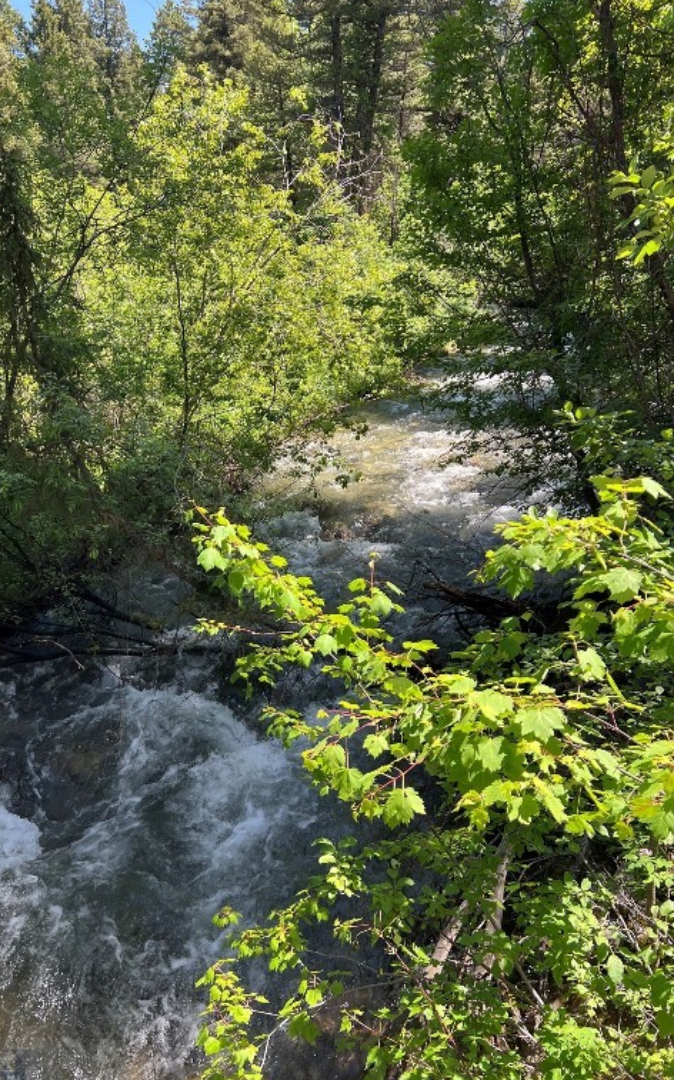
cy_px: 546
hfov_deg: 44.4
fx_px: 824
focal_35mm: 28
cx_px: 284
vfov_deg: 66.5
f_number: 1.5
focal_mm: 5.7
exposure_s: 1/567
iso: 50
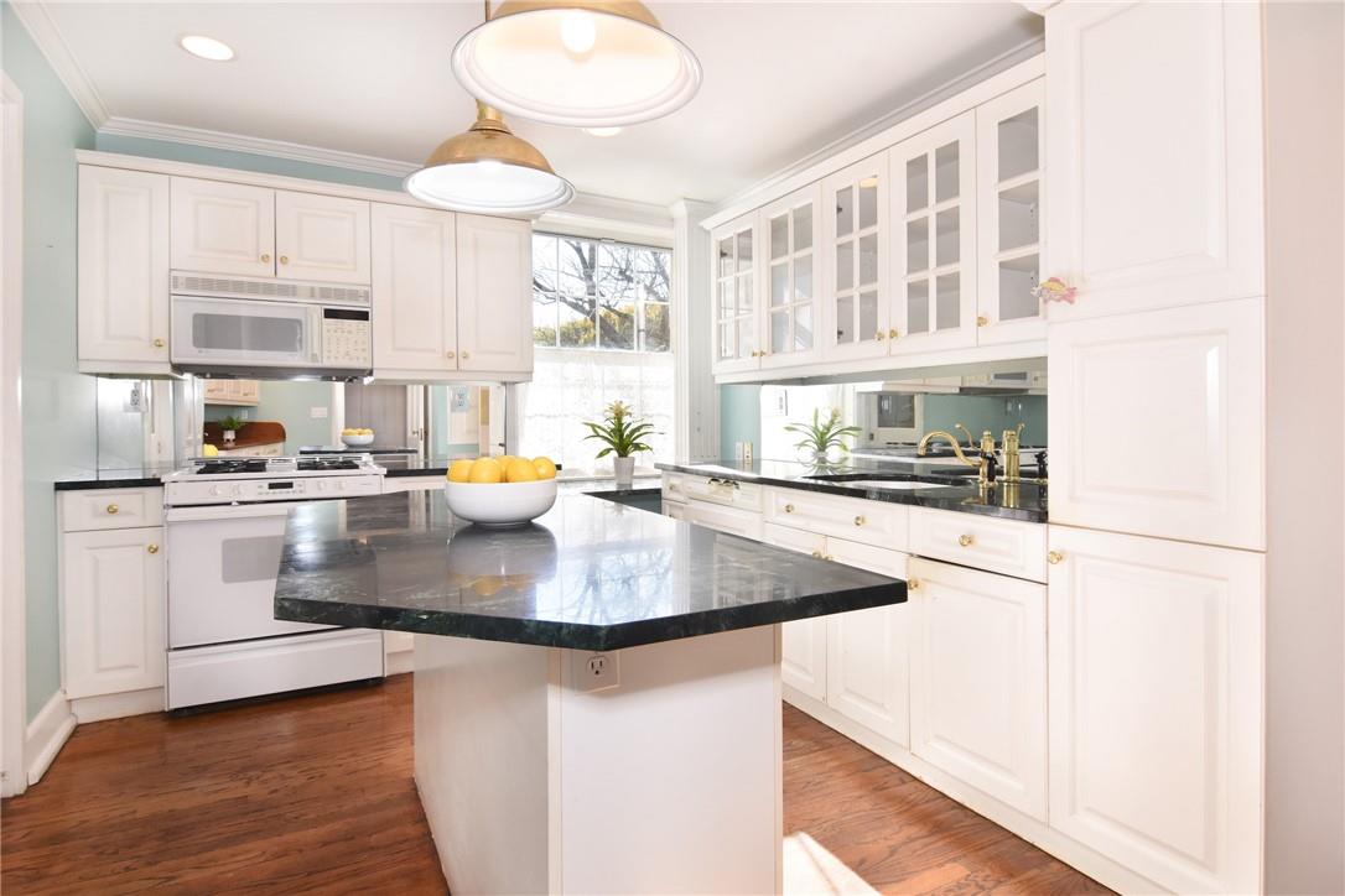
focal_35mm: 18
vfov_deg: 67.4
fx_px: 672
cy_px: 448
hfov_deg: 90.0
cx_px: 672
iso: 640
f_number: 11
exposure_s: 1/200
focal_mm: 12
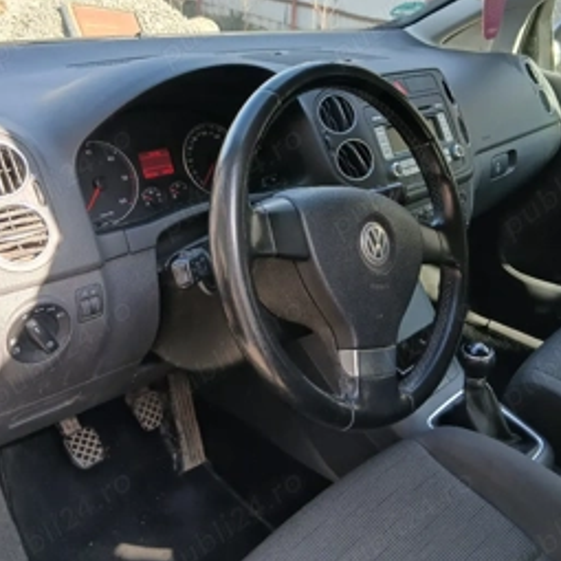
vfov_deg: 45.6
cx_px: 275
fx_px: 660
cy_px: 209
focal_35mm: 36
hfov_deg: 46.0
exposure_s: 1/50.3
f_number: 1.8
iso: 40
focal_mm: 3.98
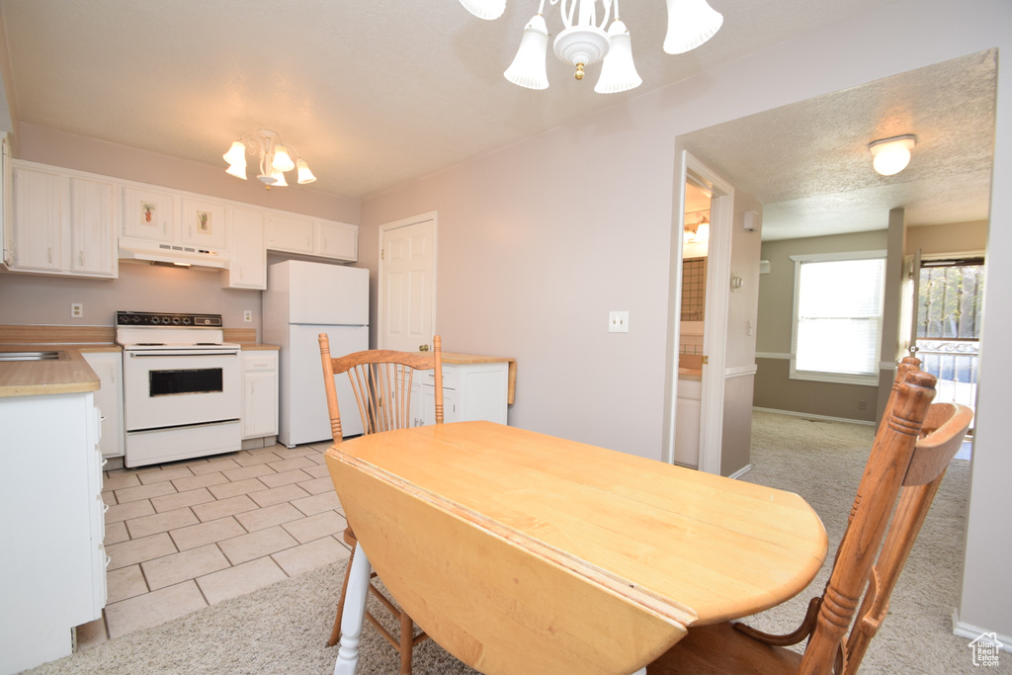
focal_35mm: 15
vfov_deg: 77.3
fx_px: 422
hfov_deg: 100.4
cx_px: 506
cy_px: 338
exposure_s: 1/125
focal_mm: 10
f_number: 5.6
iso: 500
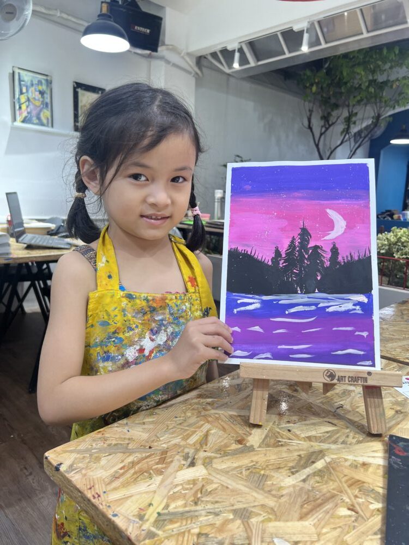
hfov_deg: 53.1
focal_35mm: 26
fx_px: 410
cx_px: 204
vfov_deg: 67.3
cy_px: 272
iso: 100
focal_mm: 5.7
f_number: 1.5
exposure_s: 1/100
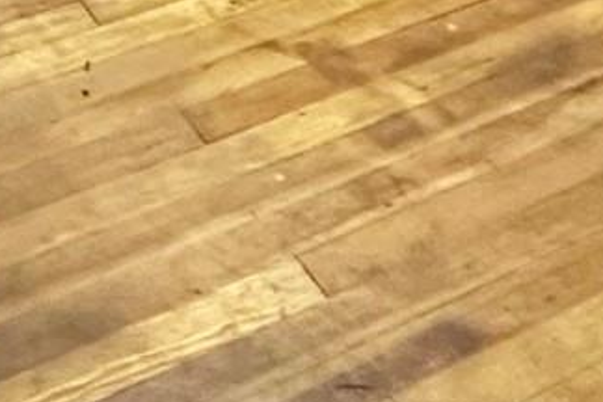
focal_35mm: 92
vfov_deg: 10.3
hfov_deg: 21.8
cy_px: -838
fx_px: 1541
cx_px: 95
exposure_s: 1/60
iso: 400
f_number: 2.2
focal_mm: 2.22
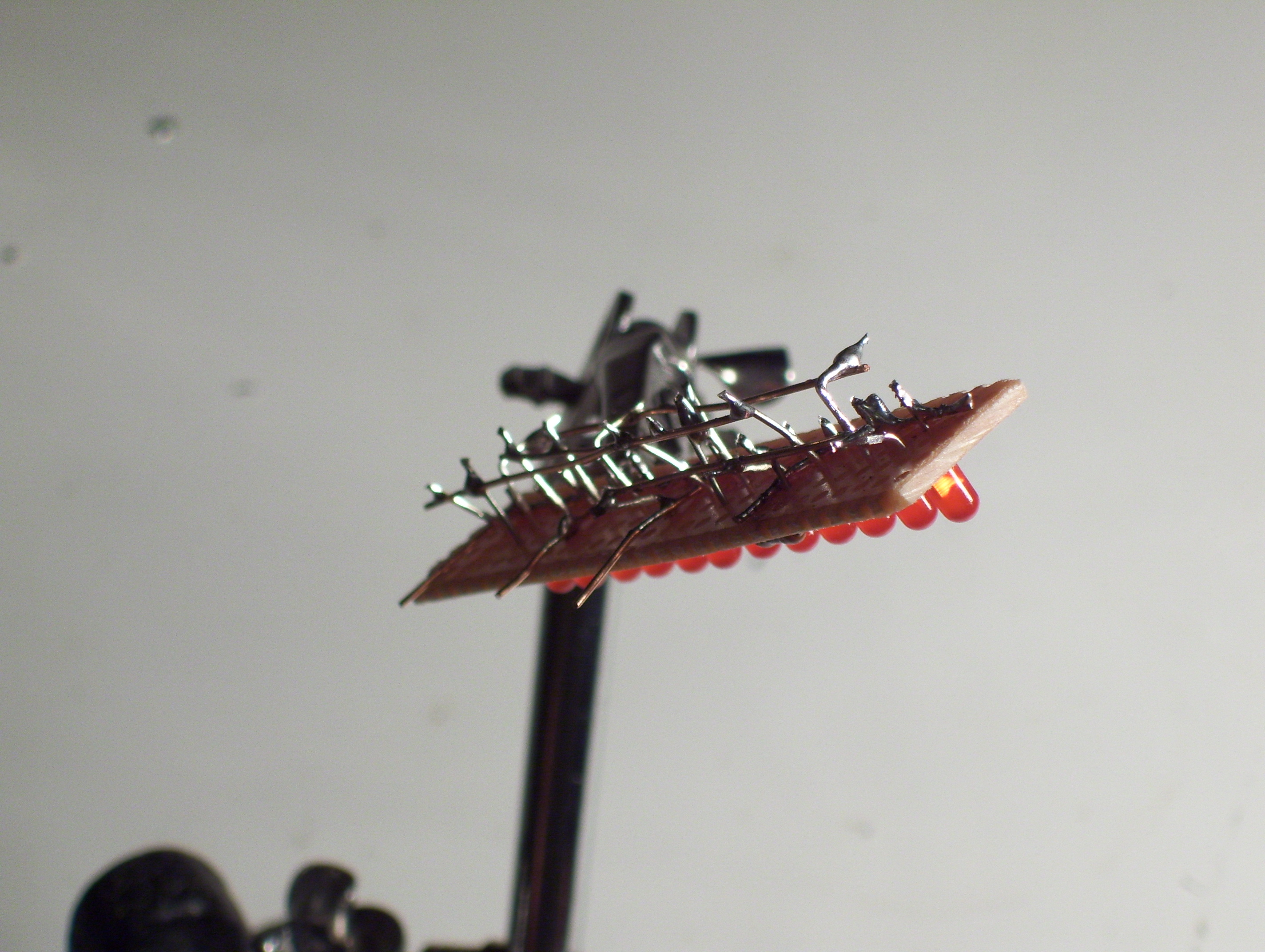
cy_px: 476
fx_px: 3952
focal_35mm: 108
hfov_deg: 18.2
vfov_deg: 13.7
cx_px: 632
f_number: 4.6
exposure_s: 1/20
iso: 160
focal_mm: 18
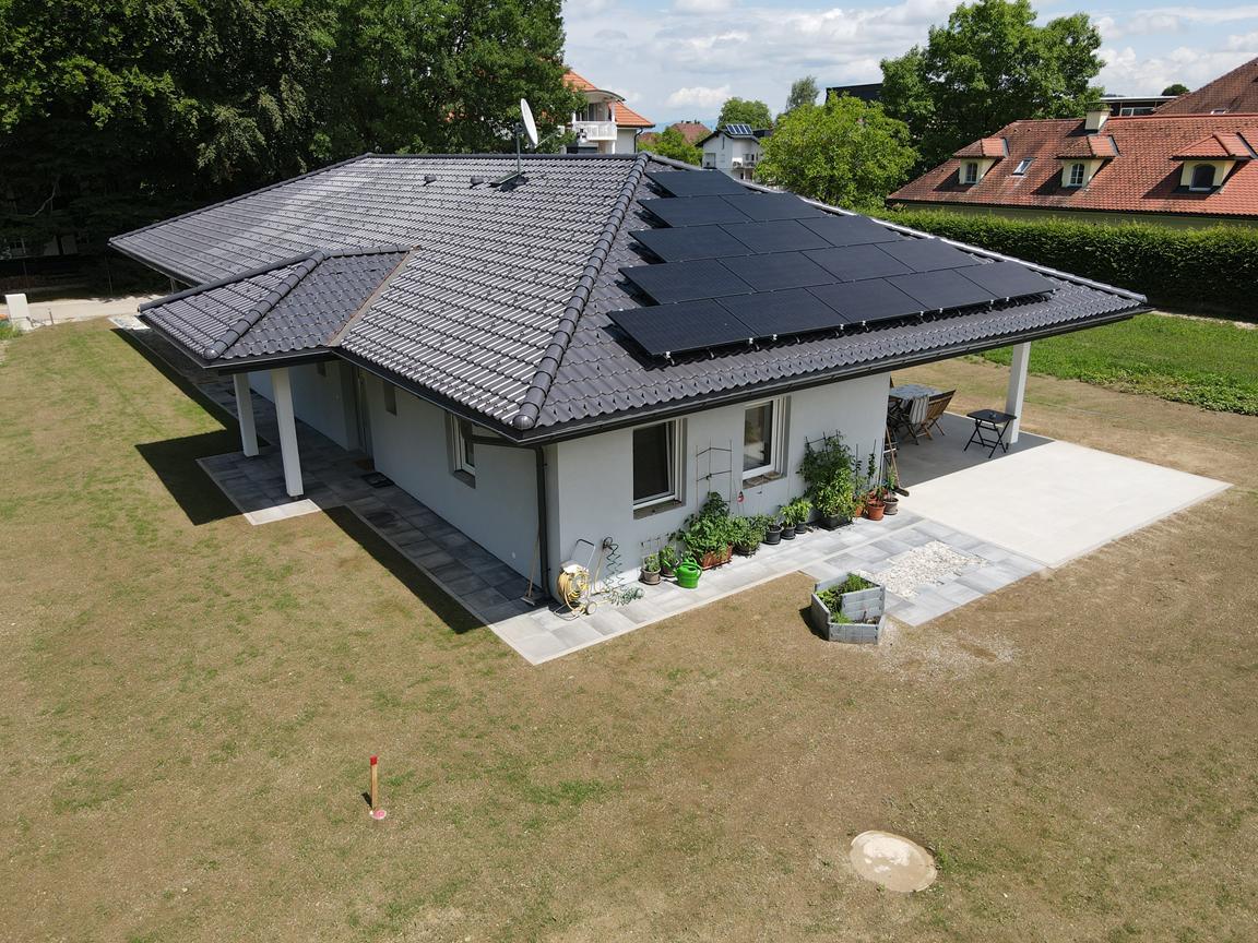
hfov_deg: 71.6
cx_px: 629
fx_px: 872
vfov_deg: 56.8
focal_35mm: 24
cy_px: 472
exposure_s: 1/640
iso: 110
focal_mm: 4.5
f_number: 2.8
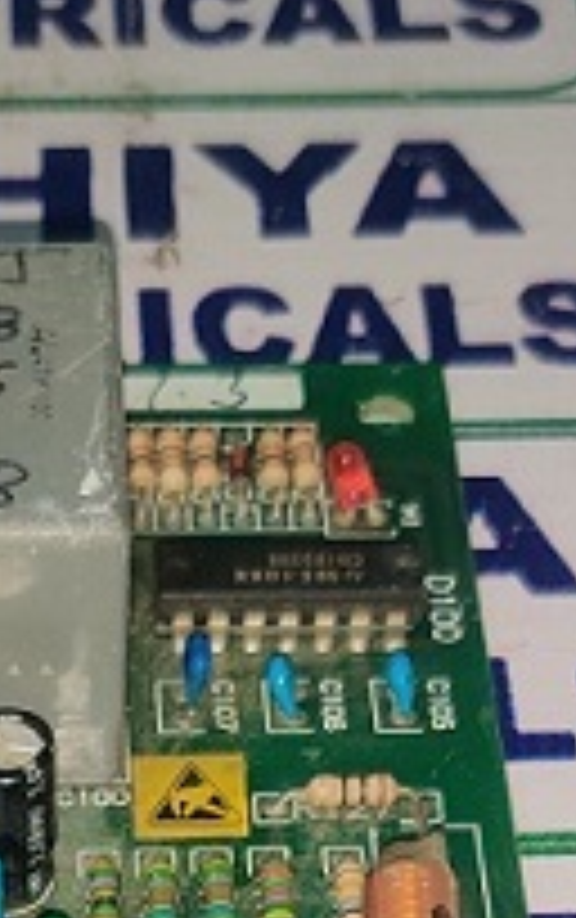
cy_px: 1334
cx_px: 97
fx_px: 2830
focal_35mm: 113
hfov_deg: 11.6
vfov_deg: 16.9
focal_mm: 4.75
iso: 250
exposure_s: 1/50
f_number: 1.65
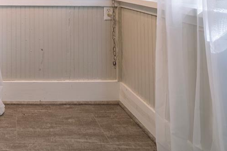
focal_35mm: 29
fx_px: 183
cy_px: -2
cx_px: 6
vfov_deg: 39.4
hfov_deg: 52.4
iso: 160
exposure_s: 1/20
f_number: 8
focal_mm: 9
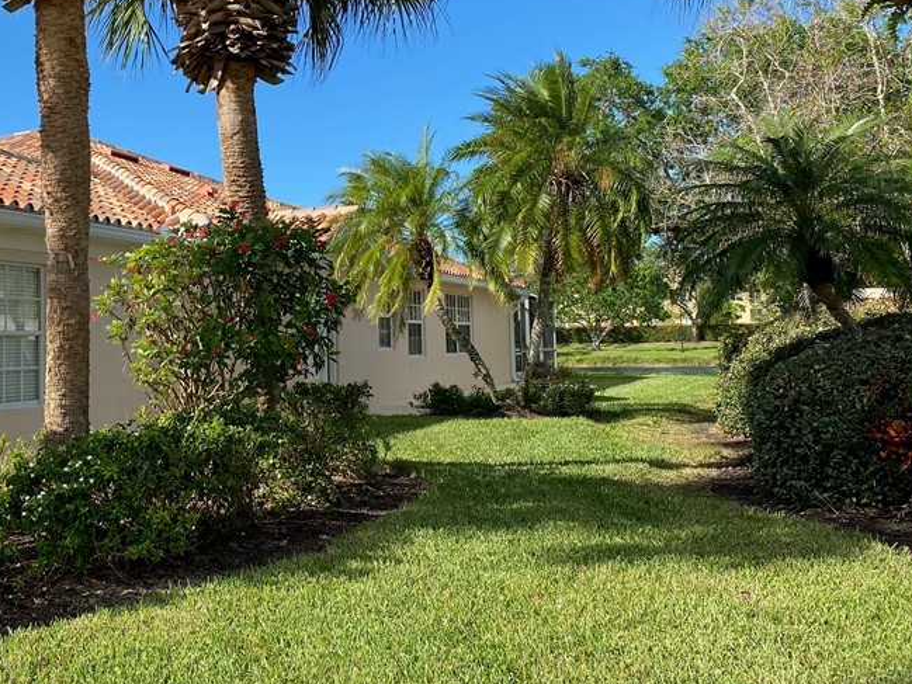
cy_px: 250
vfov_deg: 34.9
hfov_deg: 44.0
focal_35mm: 41
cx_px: 212
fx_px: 1080
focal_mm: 4.25
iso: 32
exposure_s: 1/1727
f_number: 1.8
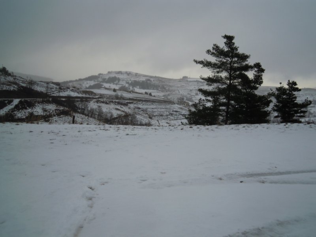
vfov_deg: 49.7
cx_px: 158
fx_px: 256
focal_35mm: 28
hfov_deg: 63.4
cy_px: 118
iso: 100
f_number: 2.7
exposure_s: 1/800
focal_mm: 5
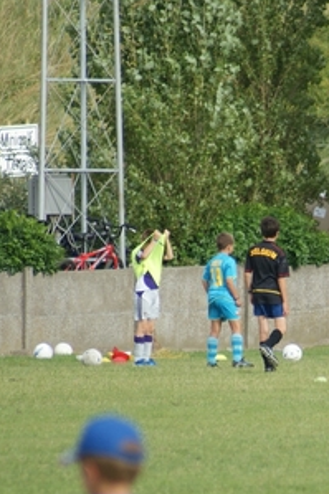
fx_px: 12392
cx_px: 369
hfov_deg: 1.5
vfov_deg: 2.3
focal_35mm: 903
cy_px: 309
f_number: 5.6
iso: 250
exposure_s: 1/500
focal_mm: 300
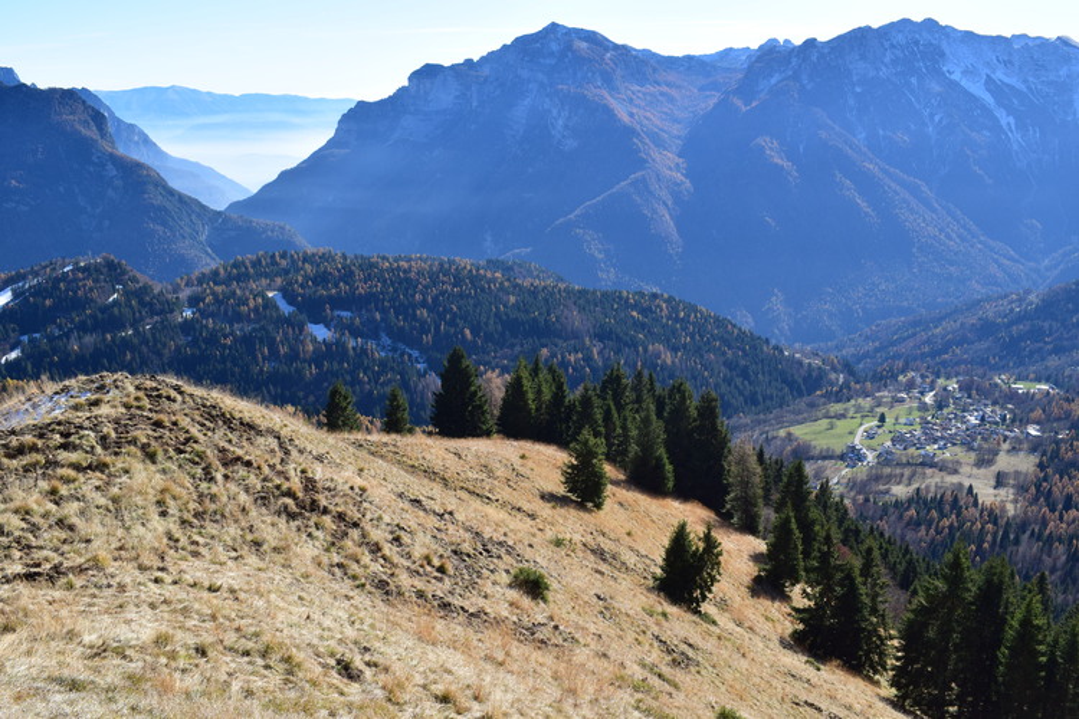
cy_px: 360
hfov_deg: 53.1
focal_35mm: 36
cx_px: 540
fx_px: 1079
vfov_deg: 36.9
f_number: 11
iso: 400
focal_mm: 24
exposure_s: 1/400
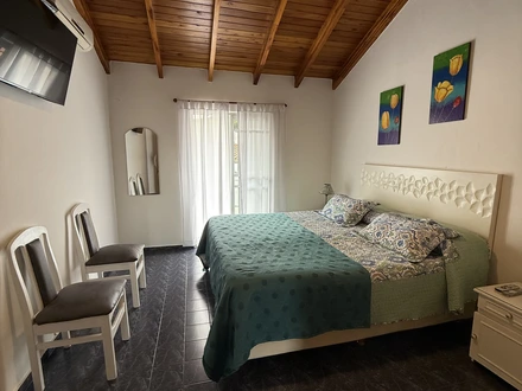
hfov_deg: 102.1
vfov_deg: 85.7
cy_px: 196
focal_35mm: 14
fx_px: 211
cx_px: 261
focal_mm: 2.22
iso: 100
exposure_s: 1/99
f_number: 2.2
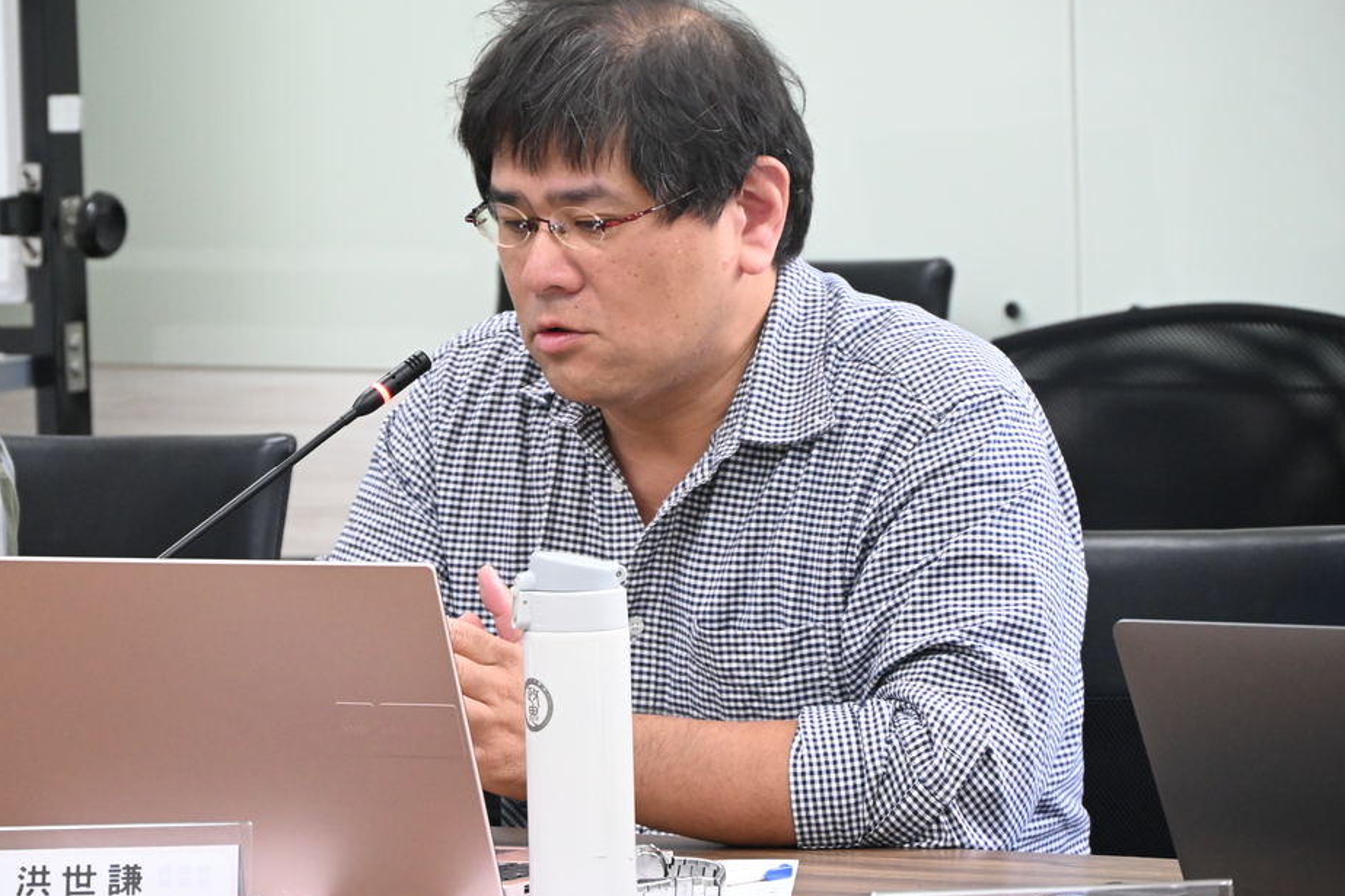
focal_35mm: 234
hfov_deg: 8.8
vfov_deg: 5.9
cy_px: 427
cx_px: 564
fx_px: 8740
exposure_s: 1/125
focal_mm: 120
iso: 2800
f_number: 6
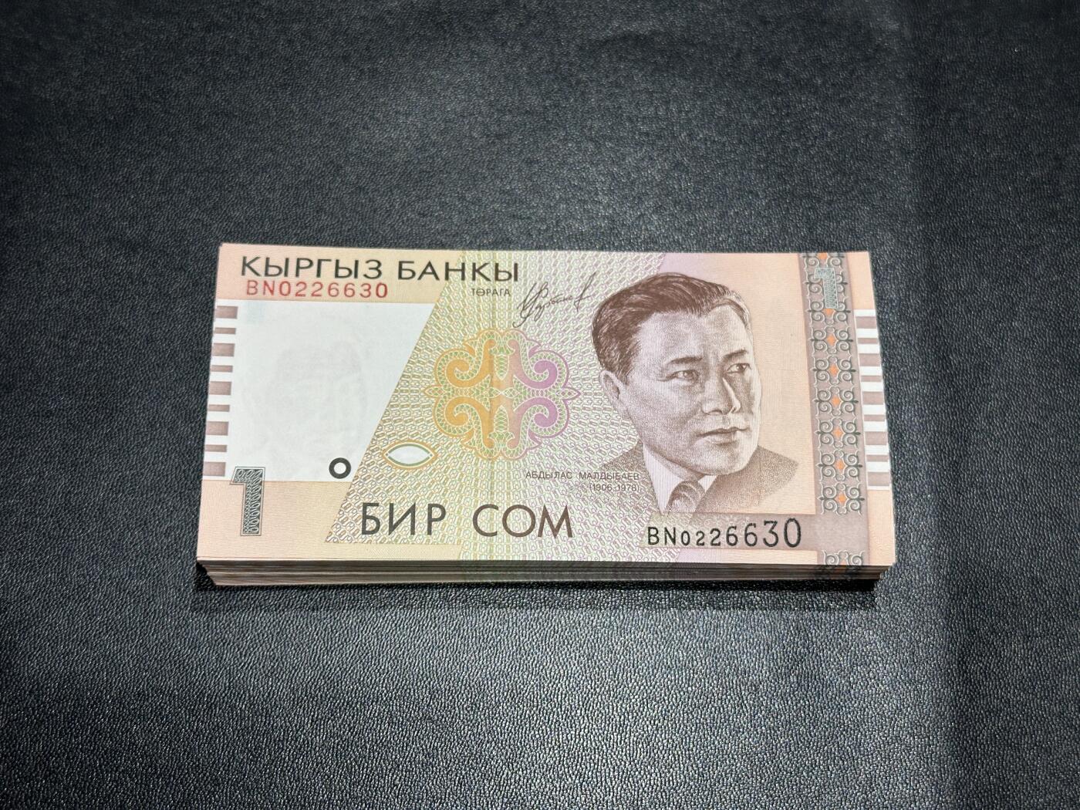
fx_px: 1498
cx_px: 540
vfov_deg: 30.3
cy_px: 405
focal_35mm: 48
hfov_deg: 39.7
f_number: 1.78
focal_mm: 6.86
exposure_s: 1/50
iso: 64
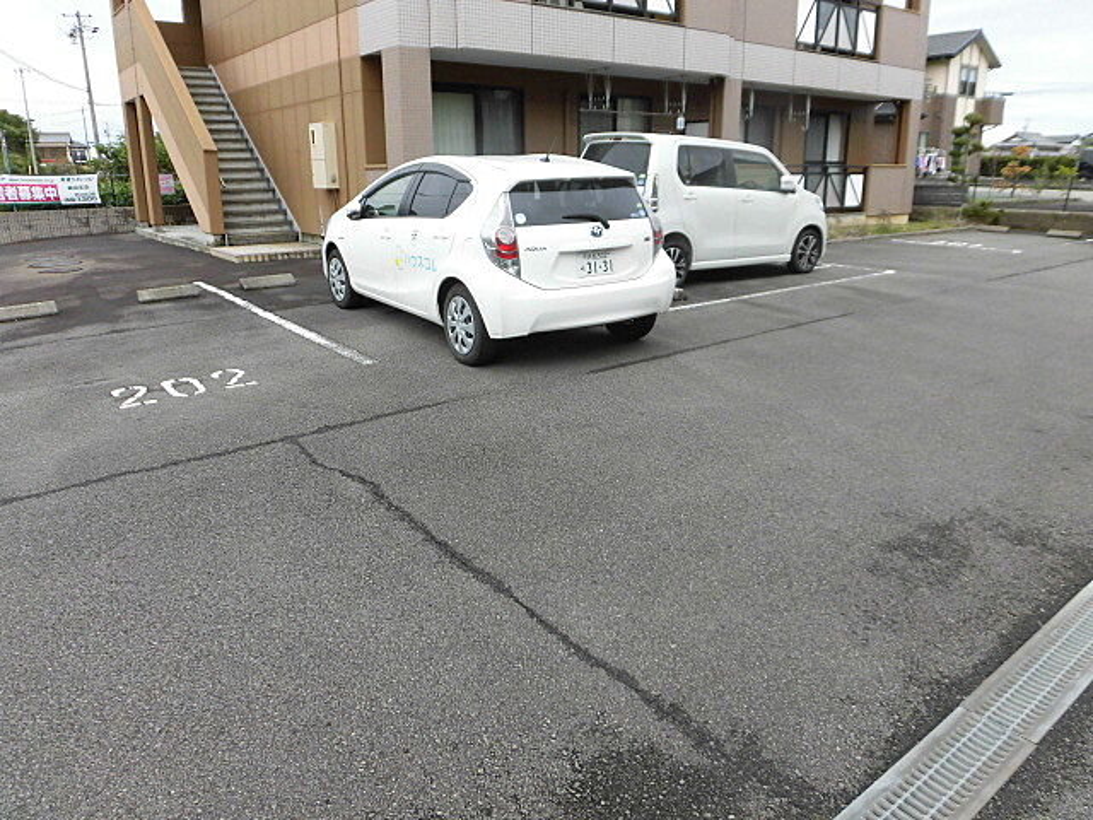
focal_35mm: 24
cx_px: 546
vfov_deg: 56.8
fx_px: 758
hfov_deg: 71.6
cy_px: 410
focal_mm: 4.3
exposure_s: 1/800
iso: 100
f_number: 3.1
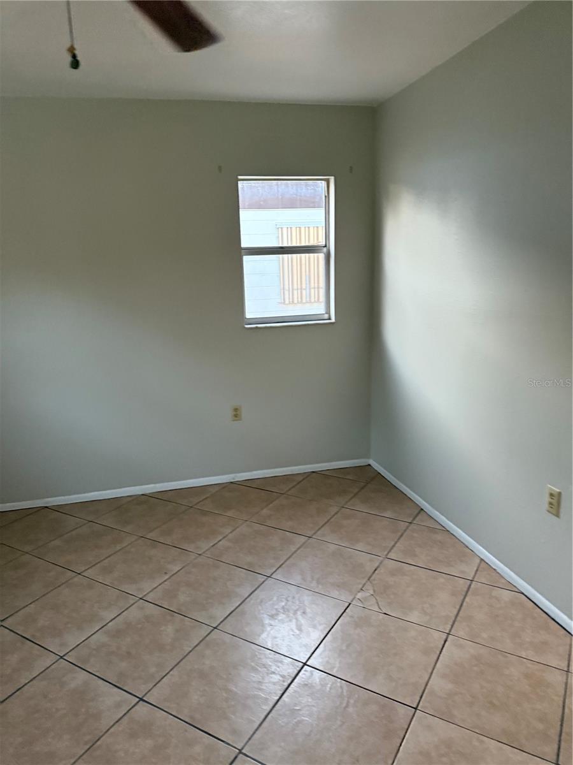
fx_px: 530
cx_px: 286
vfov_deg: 71.6
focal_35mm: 24
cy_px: 382
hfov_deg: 56.8
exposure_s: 1/60
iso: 640
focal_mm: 6.76
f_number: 1.78
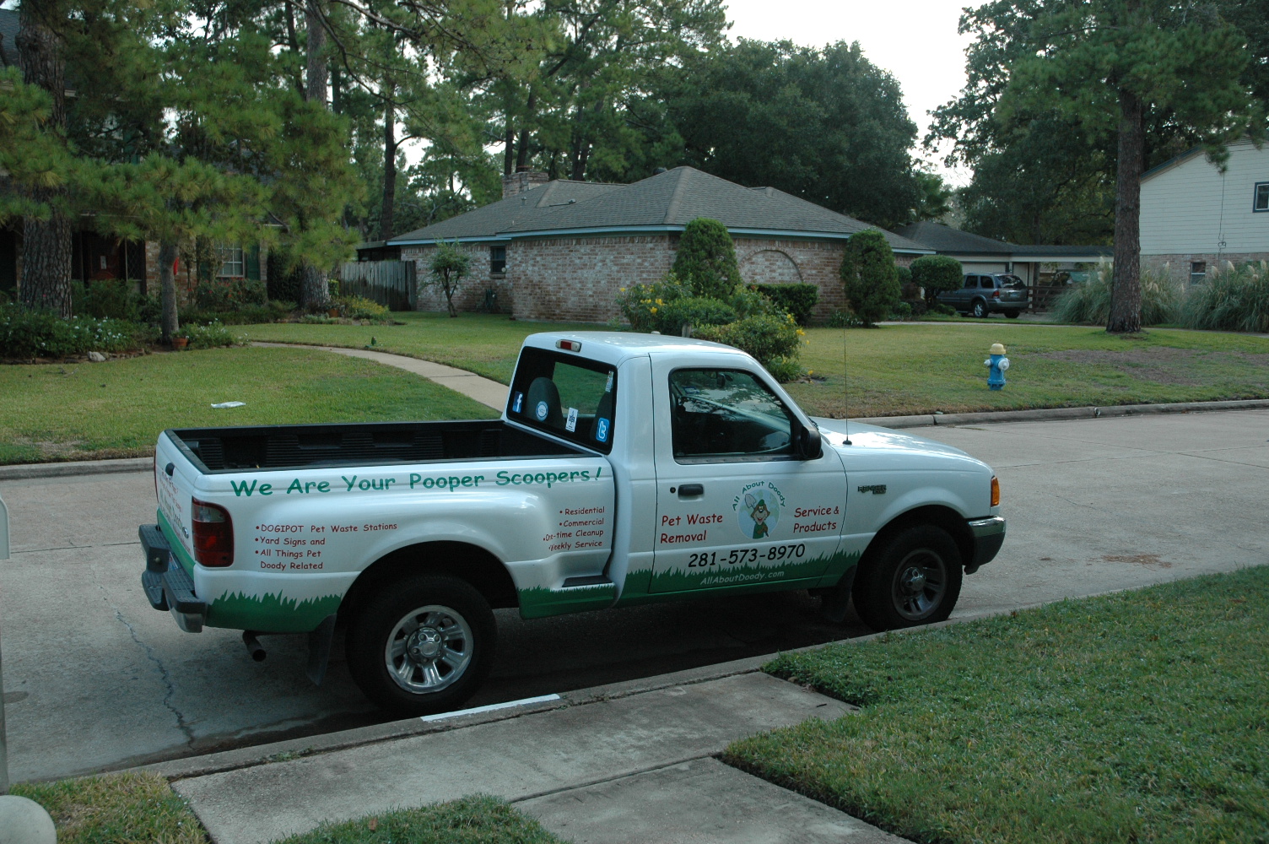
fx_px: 1268
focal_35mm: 36
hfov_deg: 53.2
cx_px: 634
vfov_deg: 36.8
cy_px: 422
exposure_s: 1/125
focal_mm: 24
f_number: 5.6
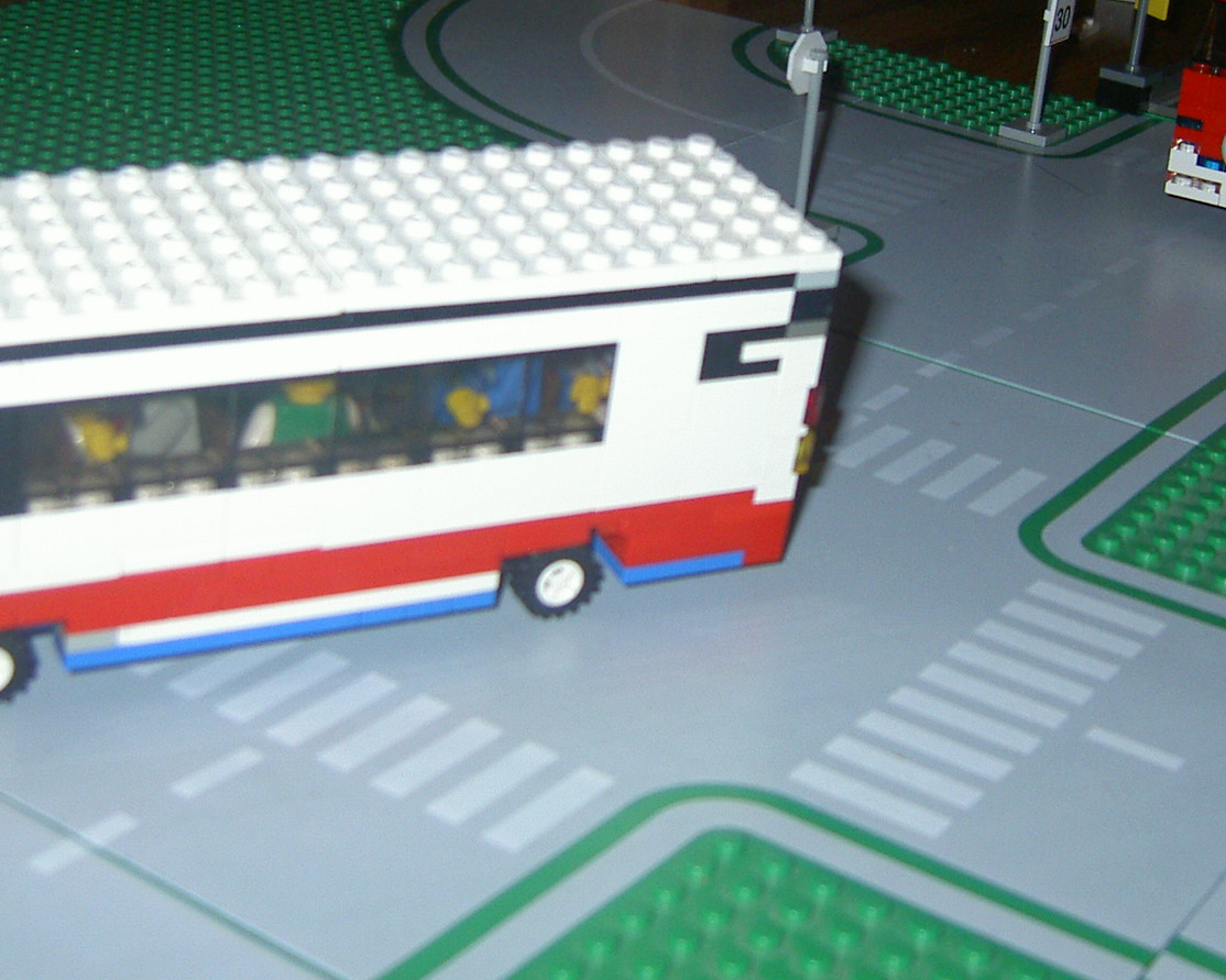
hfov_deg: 30.9
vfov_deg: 24.8
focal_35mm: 61
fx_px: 2213
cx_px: 713
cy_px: 271
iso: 100
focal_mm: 5.6
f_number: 2.8
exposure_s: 1/60
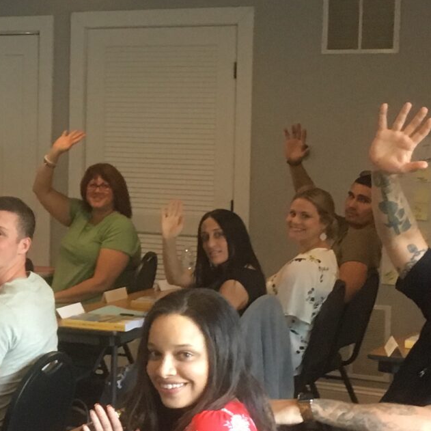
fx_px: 1465
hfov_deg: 16.0
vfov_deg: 16.7
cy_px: 190
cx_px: -103
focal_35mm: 104
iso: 160
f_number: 2.2
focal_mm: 4.15
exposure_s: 1/30
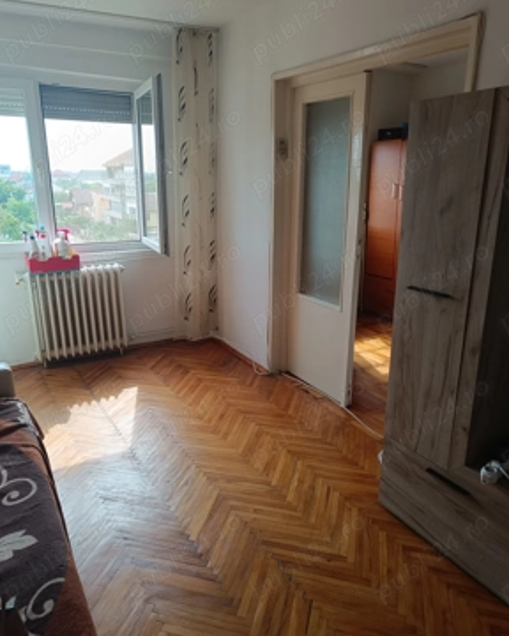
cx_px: 246
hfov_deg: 54.9
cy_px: 316
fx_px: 490
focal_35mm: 26
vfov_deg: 66.0
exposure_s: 1/102
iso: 58
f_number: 1.88
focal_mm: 5.59
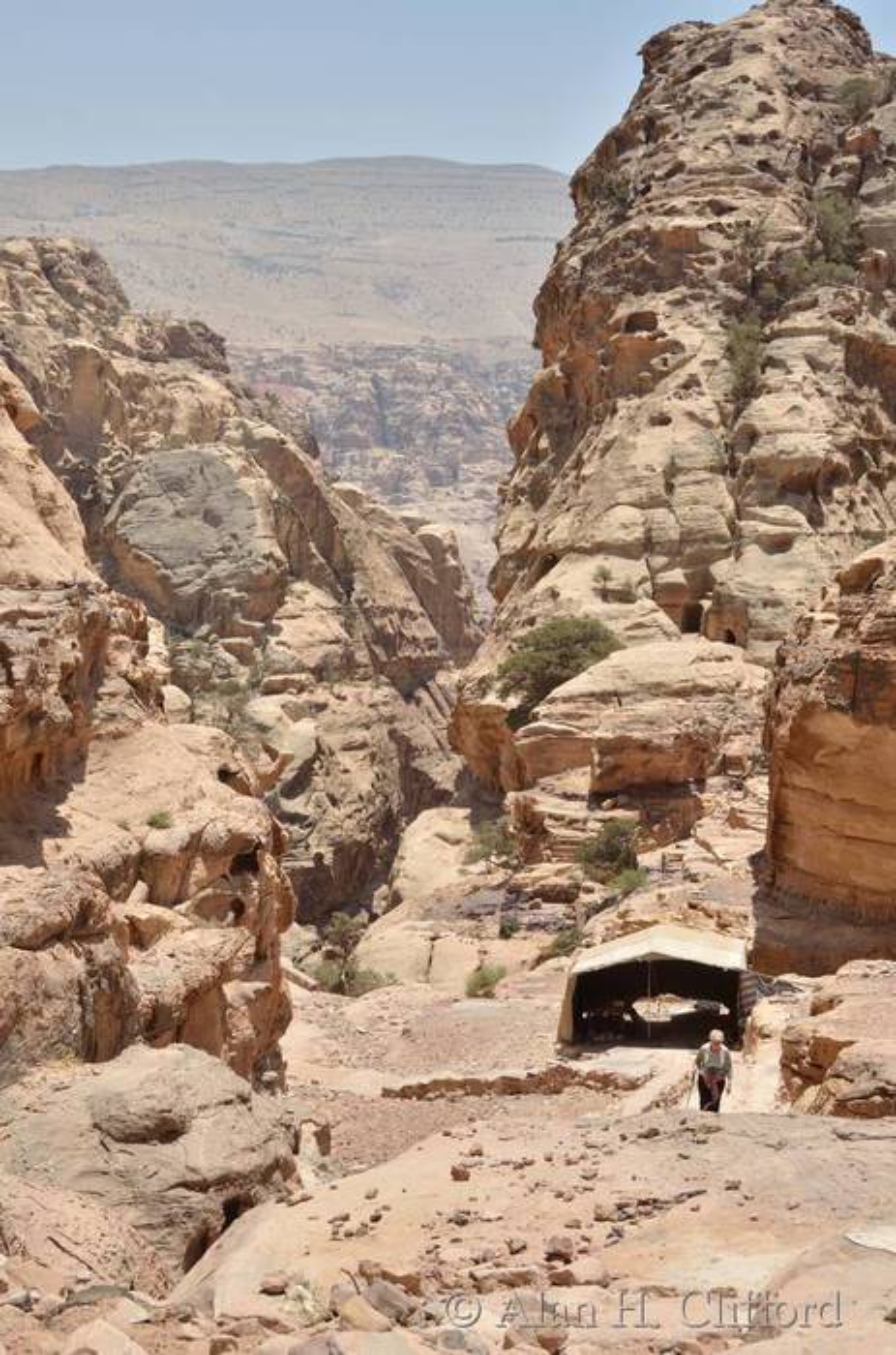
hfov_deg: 22.5
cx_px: 448
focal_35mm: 60
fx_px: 2252
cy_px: 678
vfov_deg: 33.5
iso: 100
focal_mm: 40
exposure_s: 1/320
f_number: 9
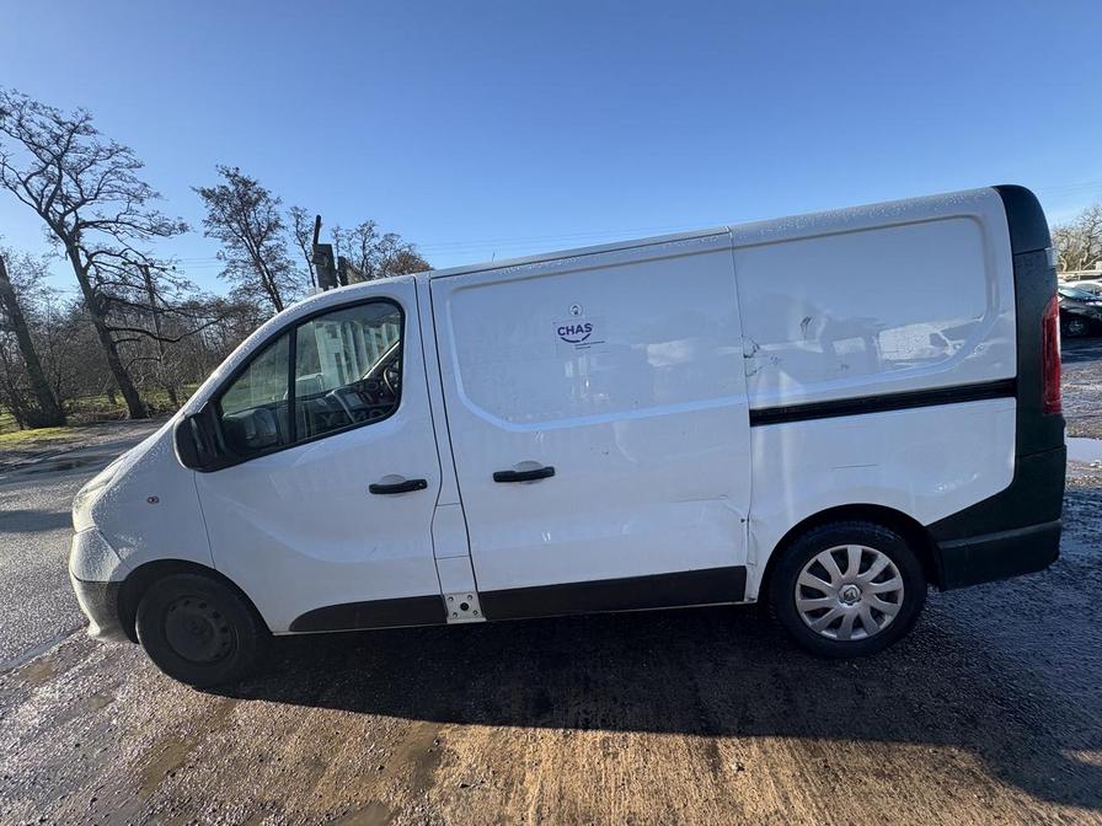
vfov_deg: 85.7
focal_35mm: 14
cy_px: 413
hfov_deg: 102.1
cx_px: 551
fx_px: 446
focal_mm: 2.22
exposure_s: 1/641
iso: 40
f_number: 2.2
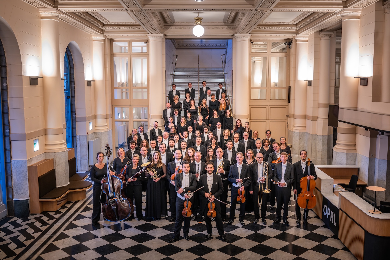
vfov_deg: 37.9
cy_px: 130
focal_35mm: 35
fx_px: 379
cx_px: 195
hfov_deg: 54.4
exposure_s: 1/50
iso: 1600
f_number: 6.3
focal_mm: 35
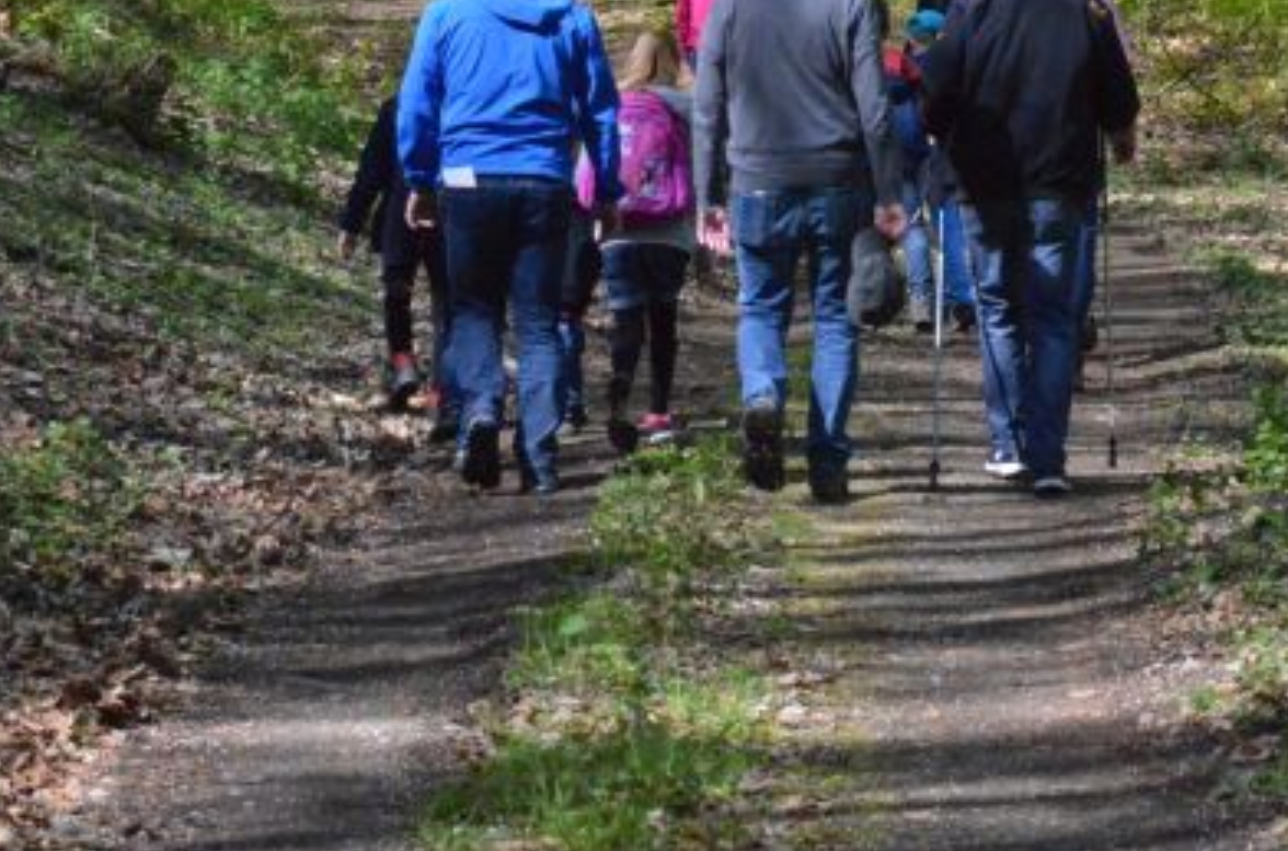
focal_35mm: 236
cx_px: 1070
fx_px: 8417
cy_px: 145
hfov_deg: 8.7
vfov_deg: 5.8
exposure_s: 1/1600
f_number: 14
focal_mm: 85
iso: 6400
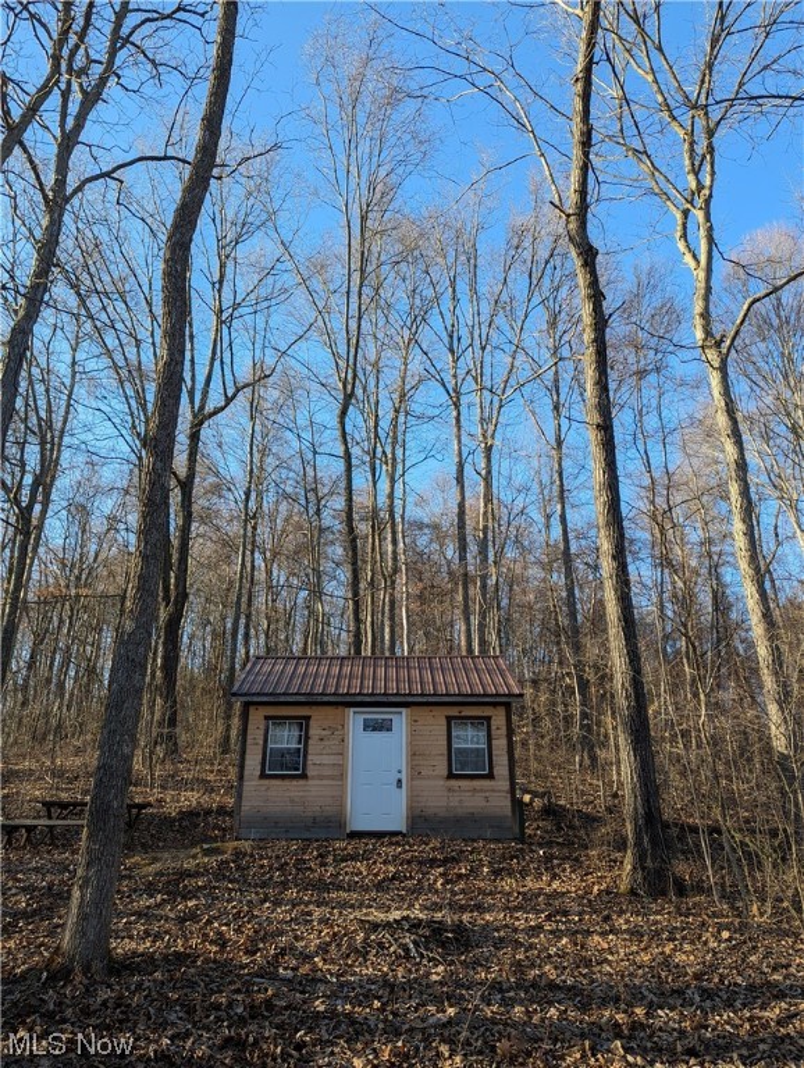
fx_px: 742
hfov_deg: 56.9
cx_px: 402
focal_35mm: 24
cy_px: 534
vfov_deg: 71.5
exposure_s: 1/453
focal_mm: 6.81
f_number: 1.85
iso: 45
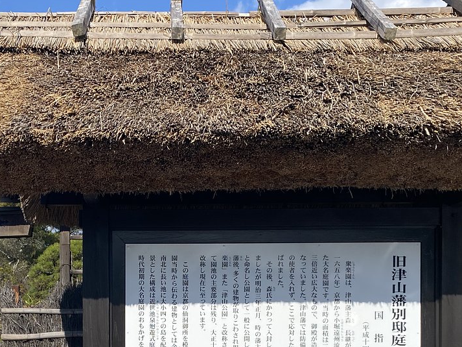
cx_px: 126
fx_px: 748
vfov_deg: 25.2
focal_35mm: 56
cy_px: 324
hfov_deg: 33.8
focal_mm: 4.25
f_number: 1.8
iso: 32
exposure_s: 1/4115
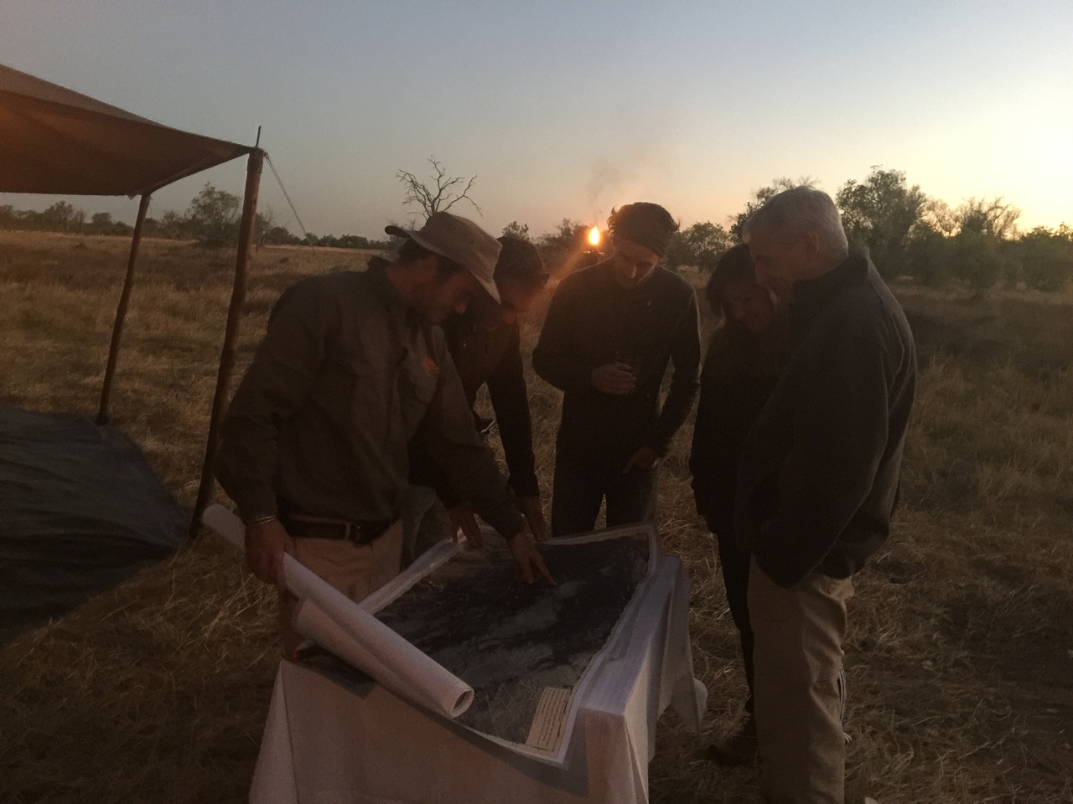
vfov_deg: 48.2
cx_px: 536
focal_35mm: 29
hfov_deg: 61.7
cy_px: 402
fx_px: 899
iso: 200
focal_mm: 4.15
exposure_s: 1/8
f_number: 2.2
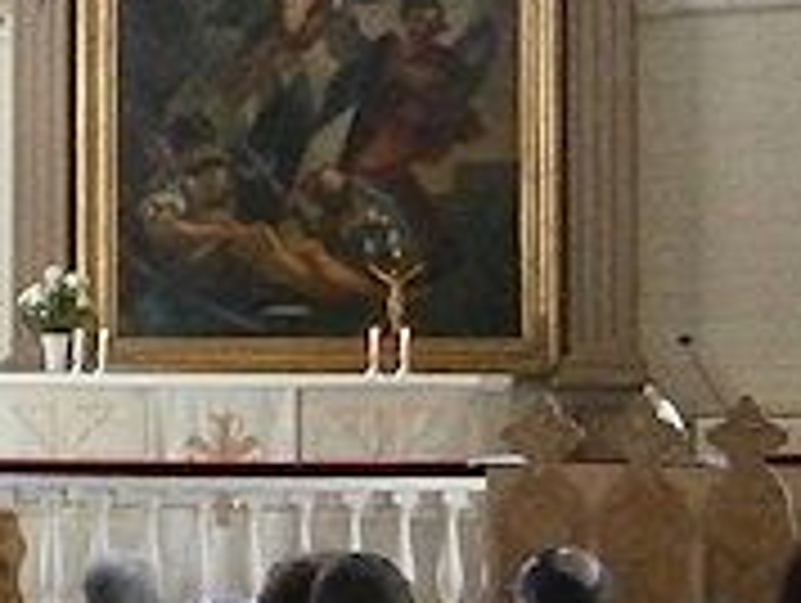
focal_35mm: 146
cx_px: -594
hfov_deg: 12.5
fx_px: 3383
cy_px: 324
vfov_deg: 10.2
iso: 800
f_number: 2.8
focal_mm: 4.7
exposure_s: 1/160
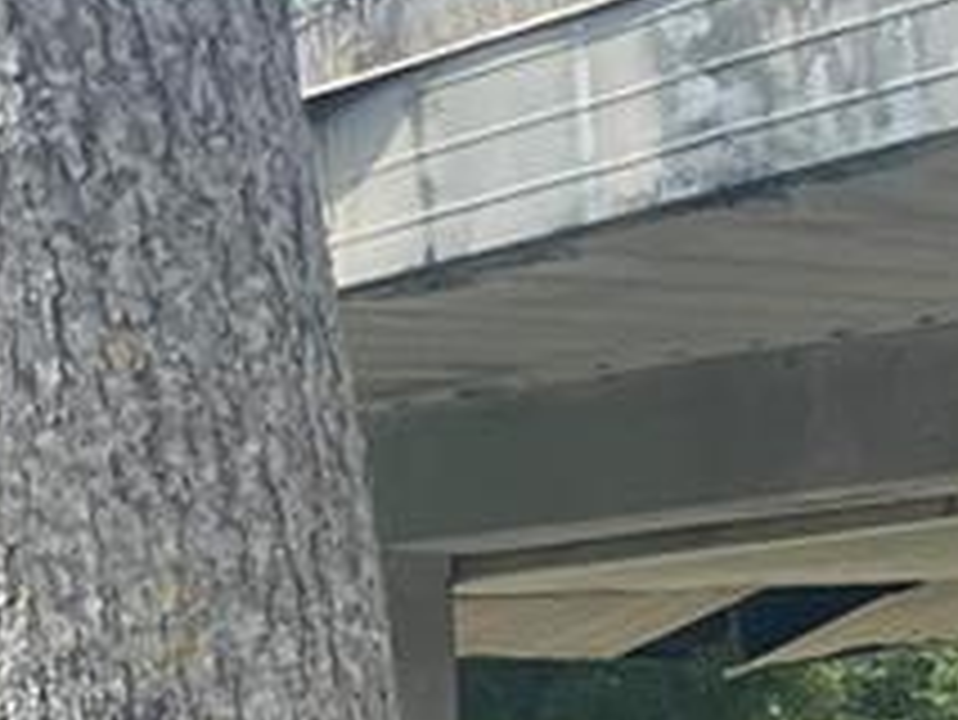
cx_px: 1965
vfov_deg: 10.2
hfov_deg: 12.3
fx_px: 3904
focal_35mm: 141
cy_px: 1053
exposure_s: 1/2336
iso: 32
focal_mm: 5.1
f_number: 1.6
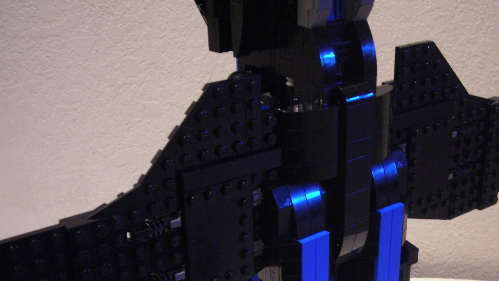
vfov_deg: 22.4
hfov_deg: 39.0
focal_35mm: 53
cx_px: 295
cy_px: 213
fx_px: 701
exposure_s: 1/3.3
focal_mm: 6.3
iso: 200
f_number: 3.2
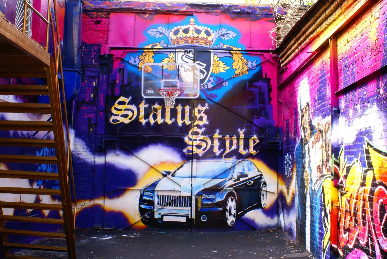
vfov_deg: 34.3
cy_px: 130
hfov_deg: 49.5
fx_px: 420
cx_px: 194
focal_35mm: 39
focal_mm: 26
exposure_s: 1/2
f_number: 29
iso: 100
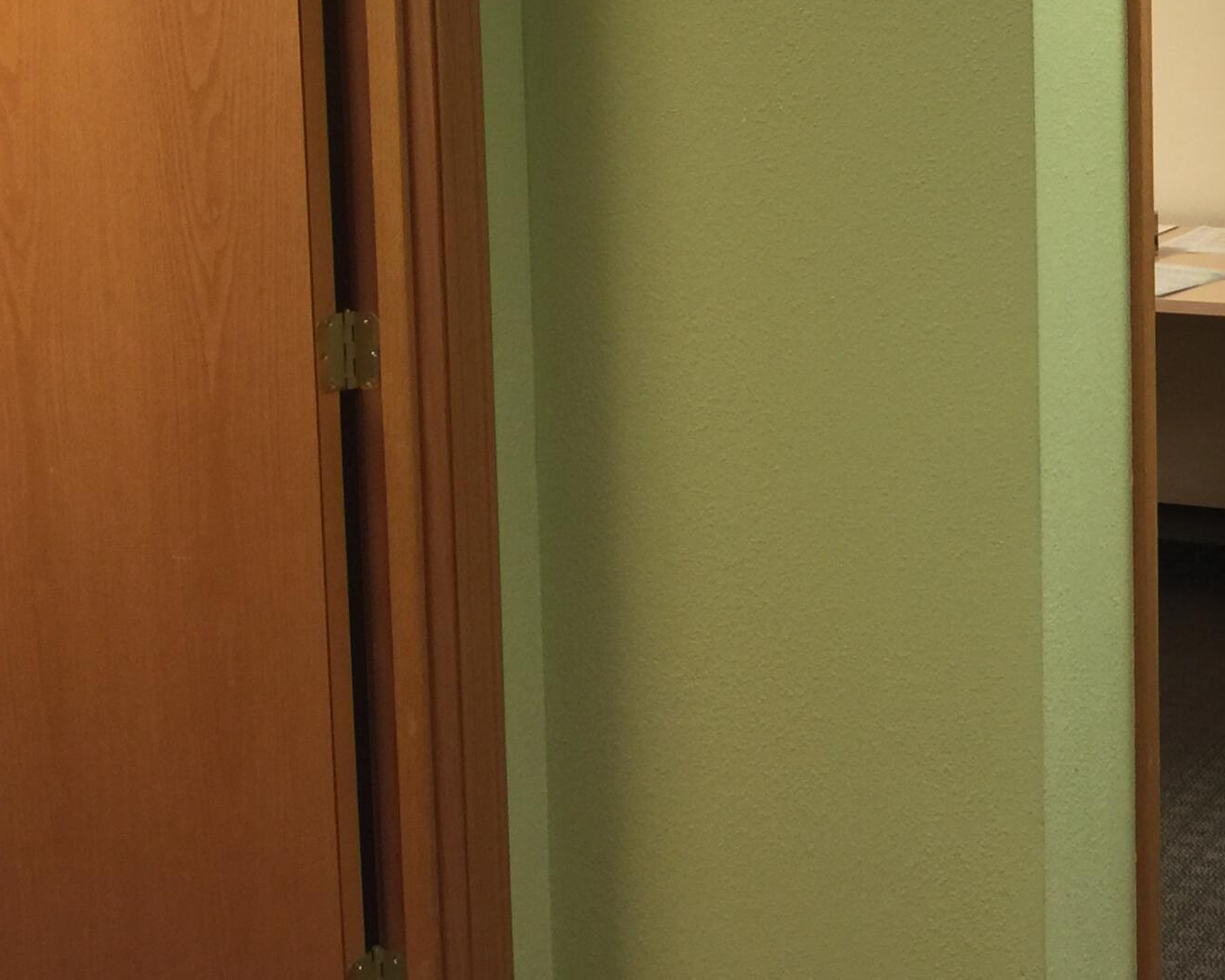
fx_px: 2320
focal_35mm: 64
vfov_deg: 23.1
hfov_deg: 26.9
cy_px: 69
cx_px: 1379
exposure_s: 1/15
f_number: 2.2
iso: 40
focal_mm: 4.15
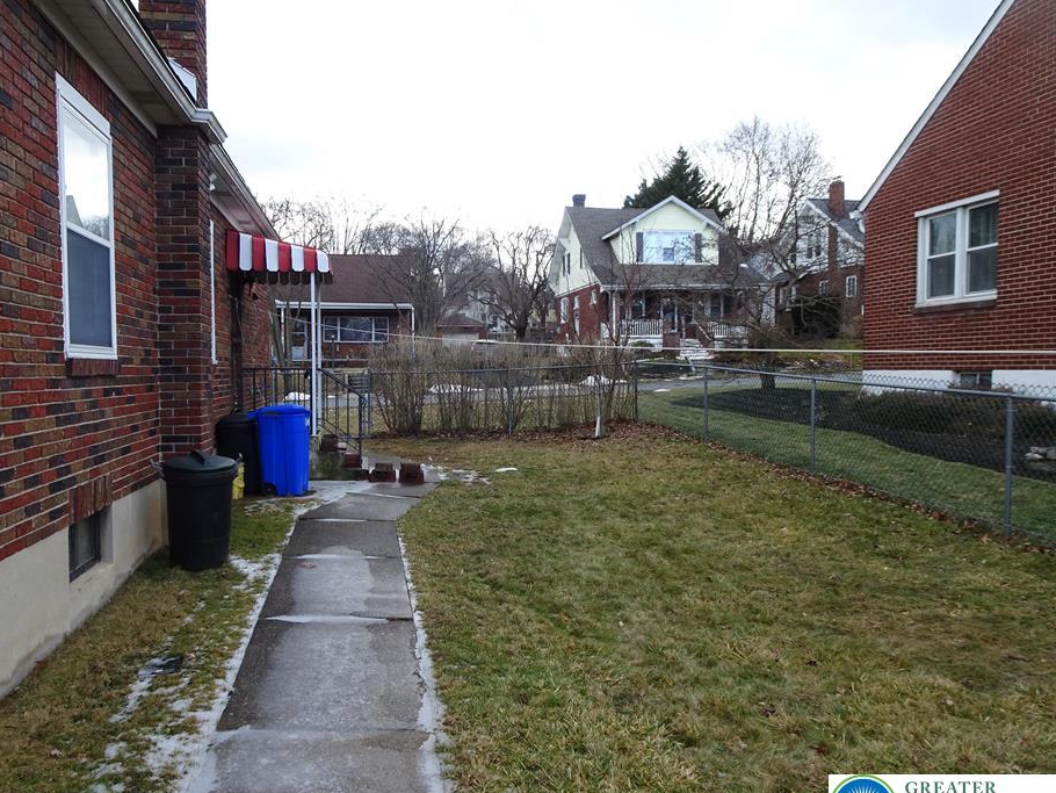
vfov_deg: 51.4
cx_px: 471
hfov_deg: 65.1
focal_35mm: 27
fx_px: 824
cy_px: 406
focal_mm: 4.1
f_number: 3.5
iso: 80
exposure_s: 1/125
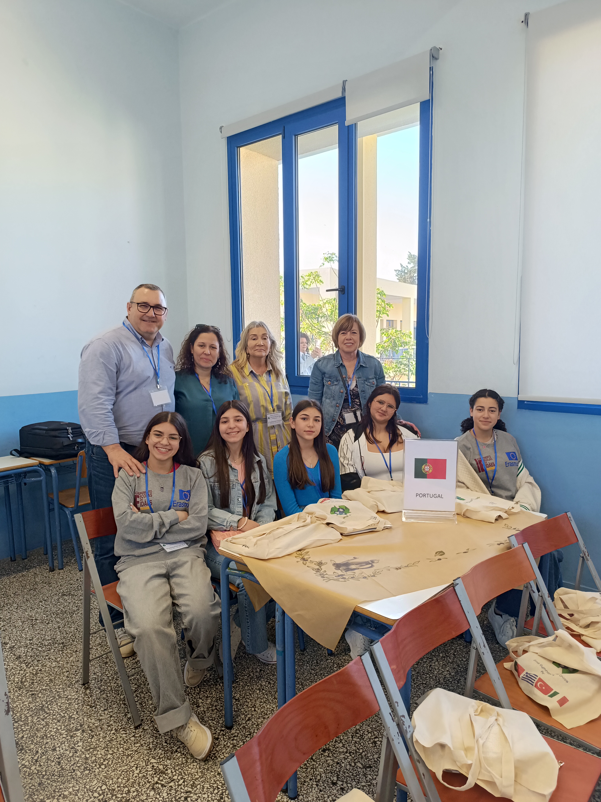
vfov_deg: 71.6
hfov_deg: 56.8
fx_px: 556
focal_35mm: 24
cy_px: 401
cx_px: 300
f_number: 1.65
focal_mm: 6.14
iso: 497
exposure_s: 1/100
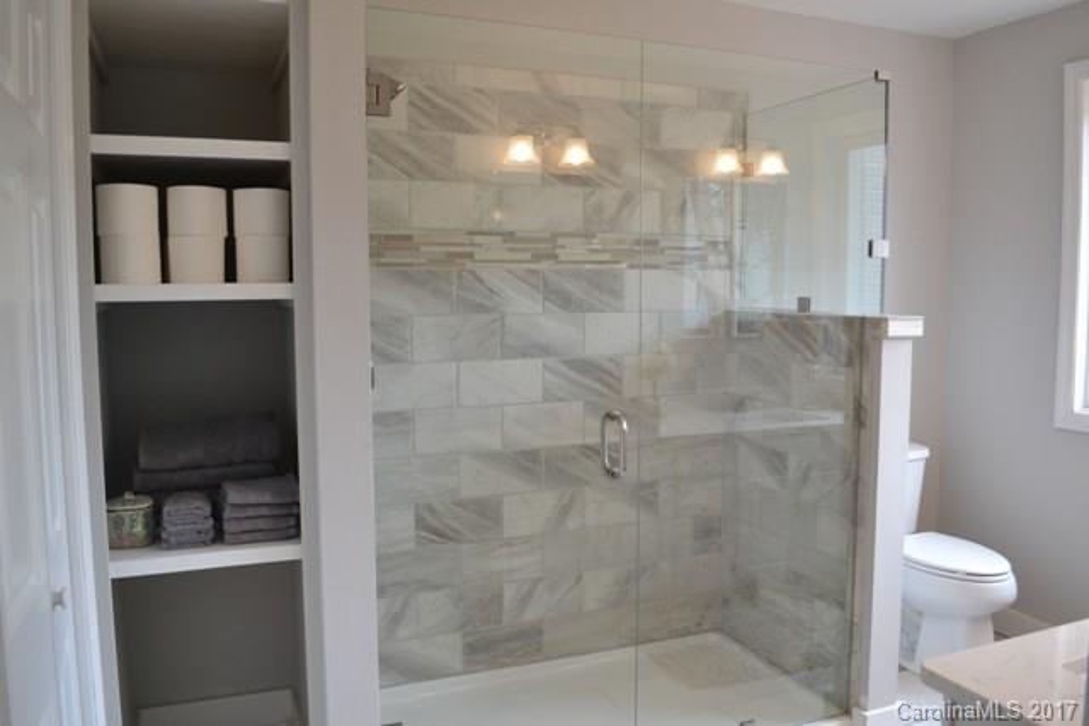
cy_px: 363
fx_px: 817
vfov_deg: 48.0
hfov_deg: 67.4
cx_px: 544
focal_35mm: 27
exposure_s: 1/80
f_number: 4.5
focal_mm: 18
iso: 400
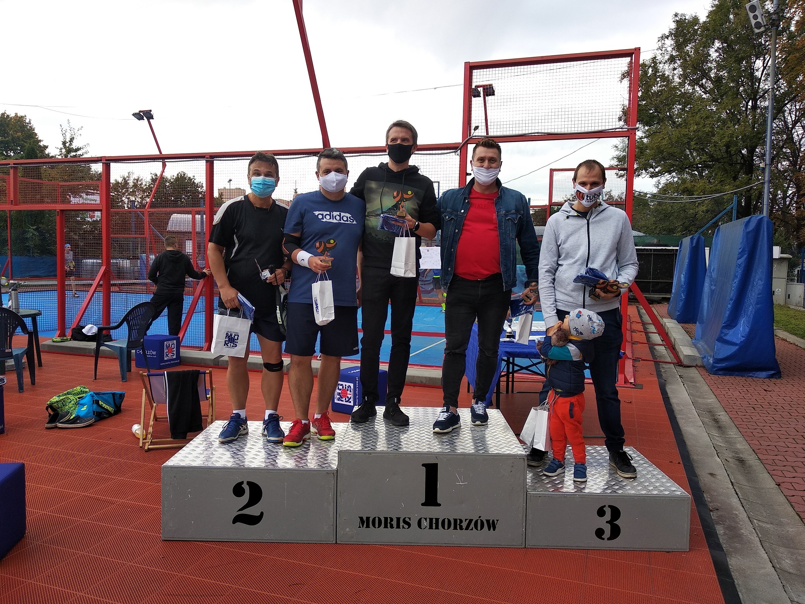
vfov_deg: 53.1
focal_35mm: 26
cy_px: 302
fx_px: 605
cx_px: 402
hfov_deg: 67.3
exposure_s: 1/304
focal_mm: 3.81
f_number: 2.2
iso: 100
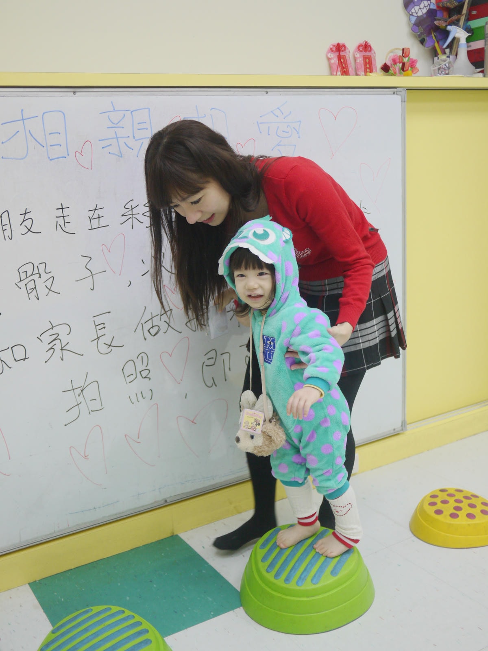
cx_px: 244
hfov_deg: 36.0
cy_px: 326
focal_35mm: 40
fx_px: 752
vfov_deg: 46.8
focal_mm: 20
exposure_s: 1/125
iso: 160
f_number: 1.7
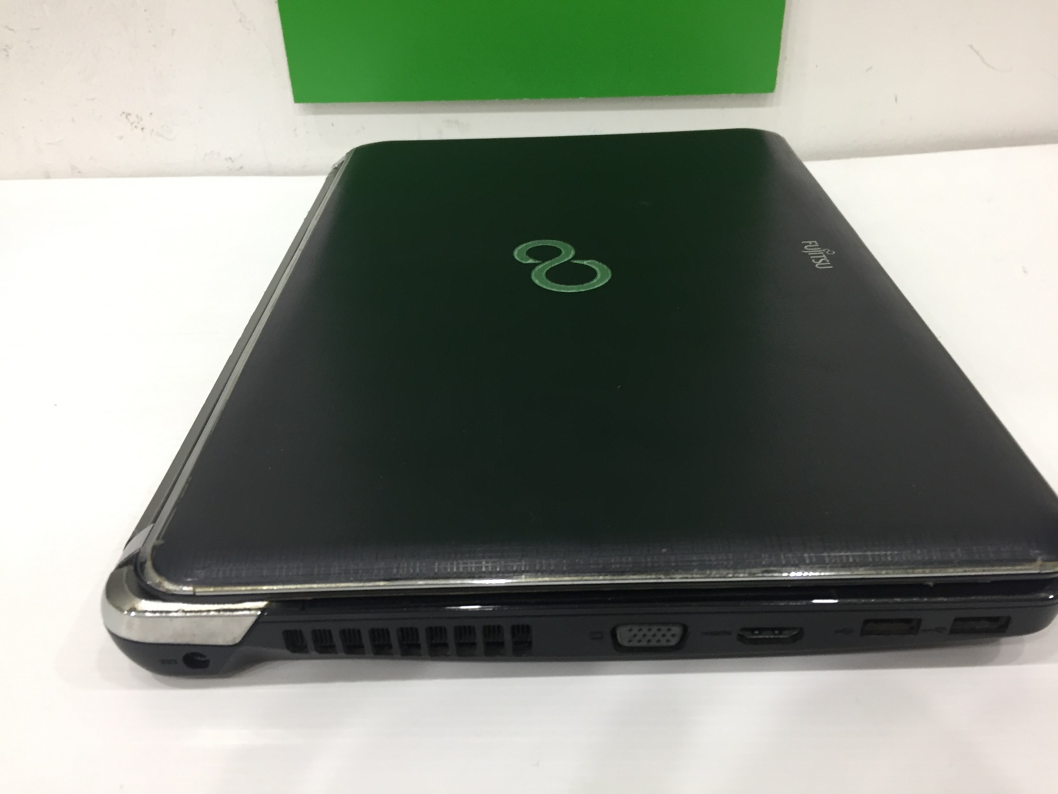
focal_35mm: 29
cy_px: 397
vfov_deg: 48.2
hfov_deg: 61.7
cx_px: 529
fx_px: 886
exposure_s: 1/33
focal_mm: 4.15
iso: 125
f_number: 2.2
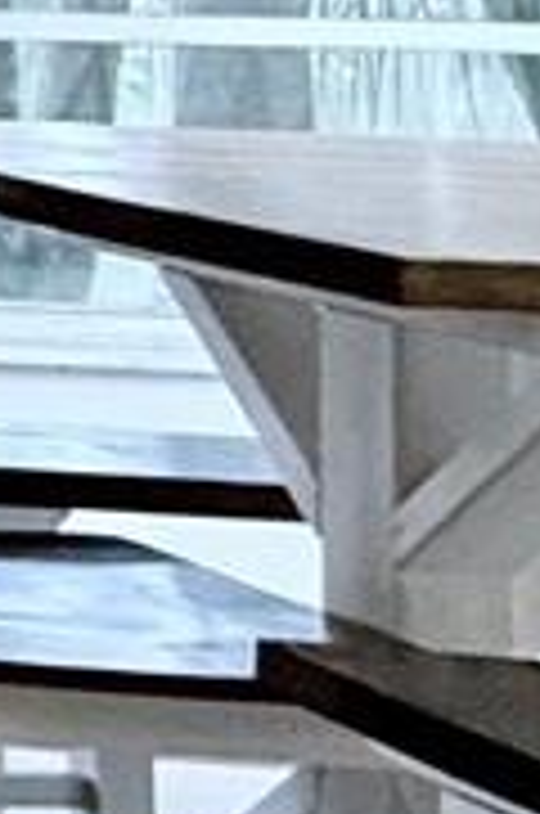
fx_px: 2913
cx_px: -2655
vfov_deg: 15.2
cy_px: -234
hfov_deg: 5.3
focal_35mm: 129
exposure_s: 1/120
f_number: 2.2
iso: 160
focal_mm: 2.22
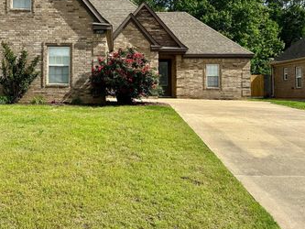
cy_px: 70
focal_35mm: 36
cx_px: 110
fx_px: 317
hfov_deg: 50.7
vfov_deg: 39.1
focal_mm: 6.86
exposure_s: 1/4762
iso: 80
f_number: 1.78
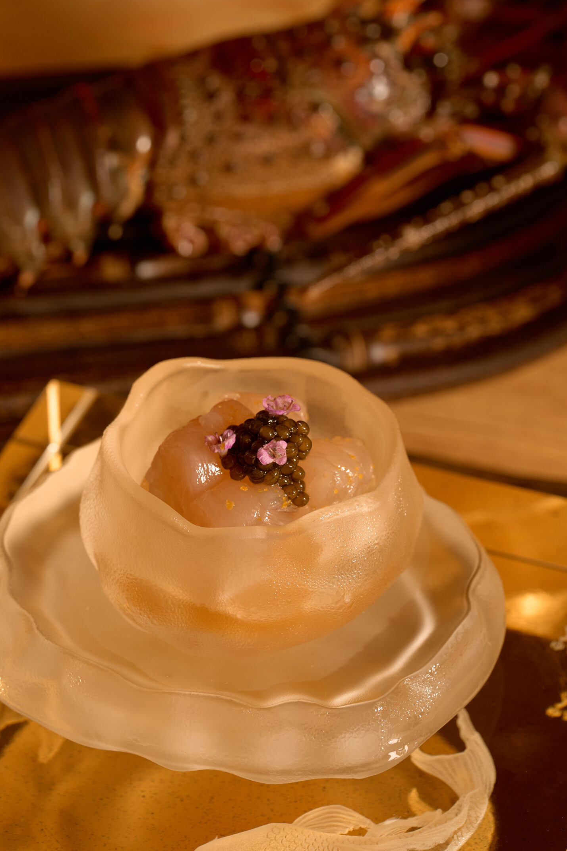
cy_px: 370
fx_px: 4182
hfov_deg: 7.8
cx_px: 269
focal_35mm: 177
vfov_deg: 11.6
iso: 640
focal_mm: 148
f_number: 8
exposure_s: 1/125
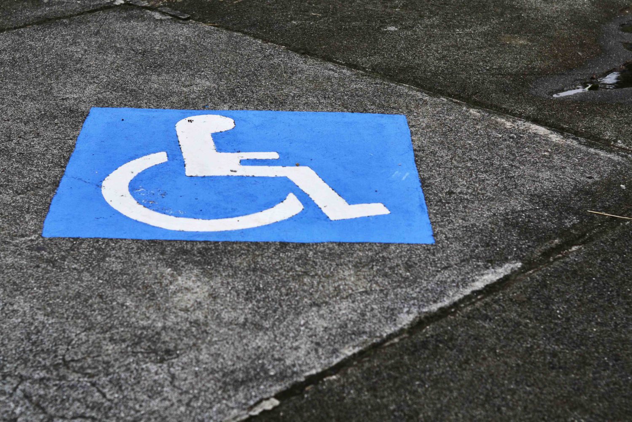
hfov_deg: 27.0
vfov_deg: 18.2
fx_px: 1317
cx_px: 316
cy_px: 211
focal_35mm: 75
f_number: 3.5
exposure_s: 1/4000
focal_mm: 50
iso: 200
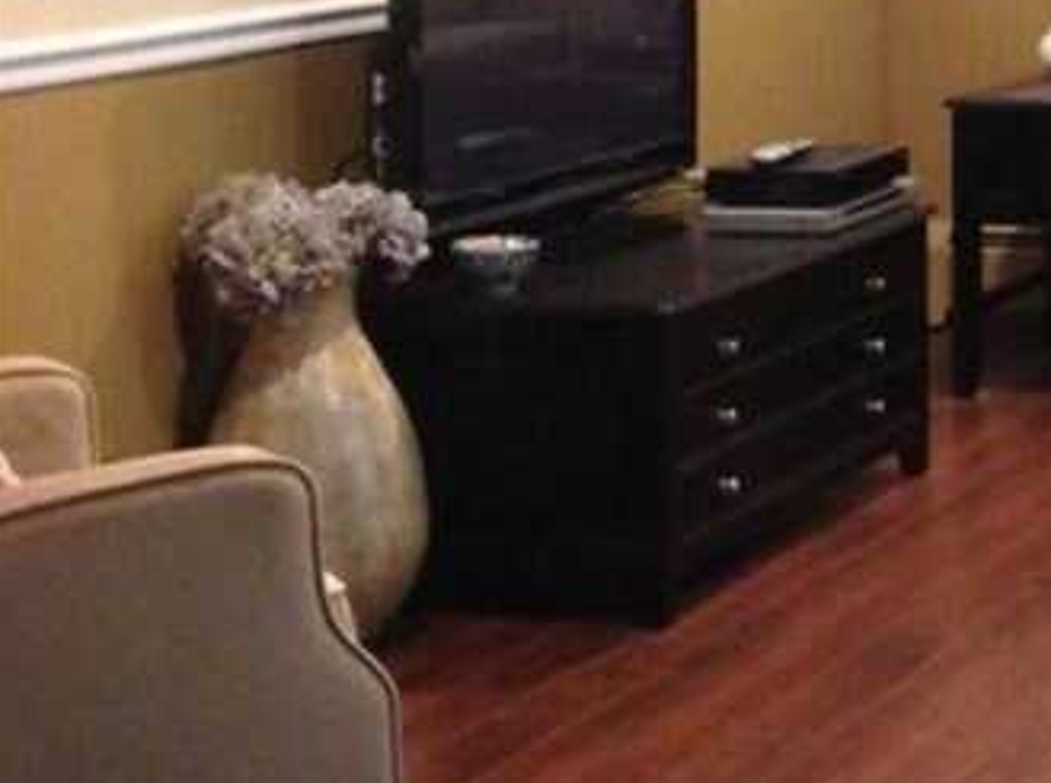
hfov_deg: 16.3
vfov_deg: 13.3
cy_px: 3
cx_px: 1629
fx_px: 3301
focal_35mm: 109
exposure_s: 1/15
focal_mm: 4.28
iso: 320
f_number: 2.4
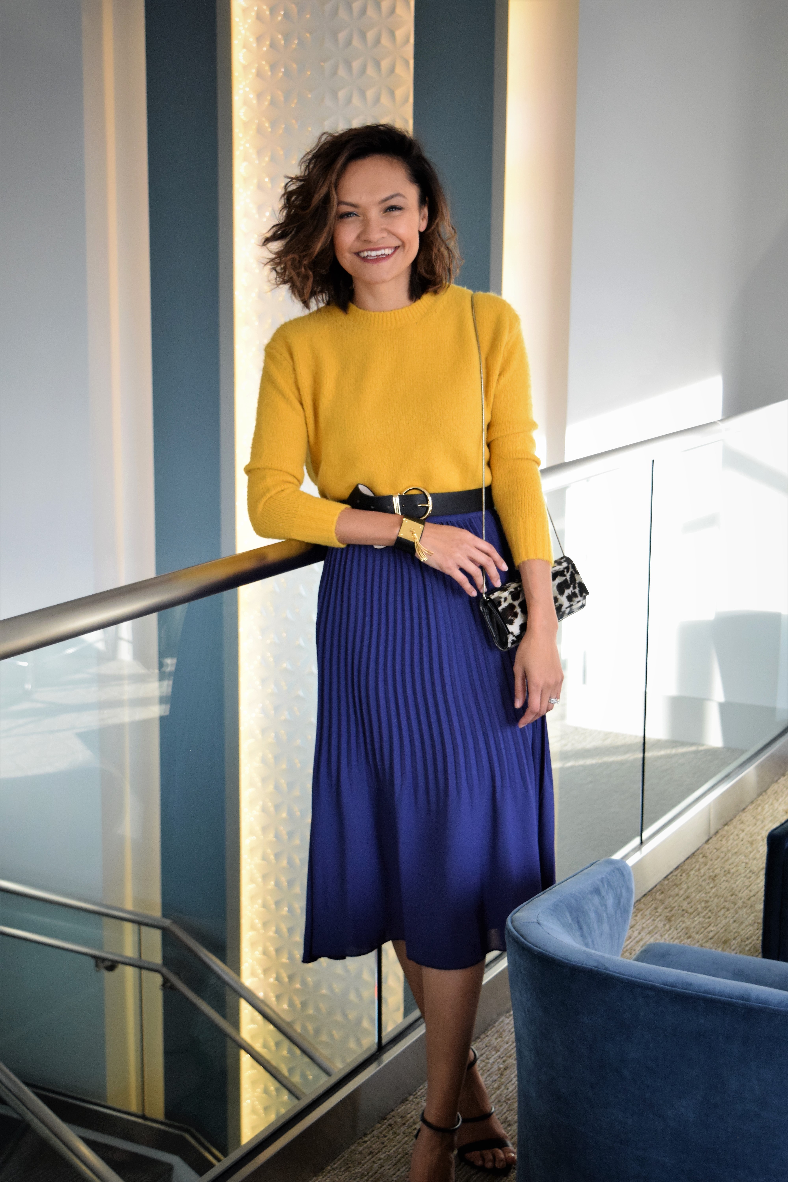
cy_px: 591
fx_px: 1871
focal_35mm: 57
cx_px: 394
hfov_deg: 23.8
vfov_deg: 35.1
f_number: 4.8
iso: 1600
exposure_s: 1/400
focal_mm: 38
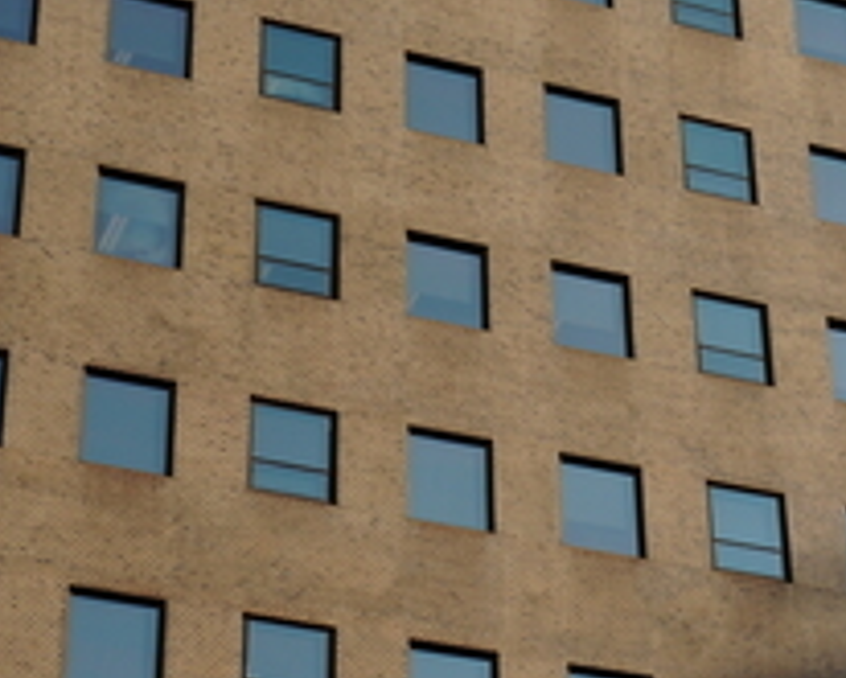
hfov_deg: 14.5
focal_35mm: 130
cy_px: 115
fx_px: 3257
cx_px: 924
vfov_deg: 11.8
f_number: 13
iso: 100
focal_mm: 28
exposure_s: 1/100
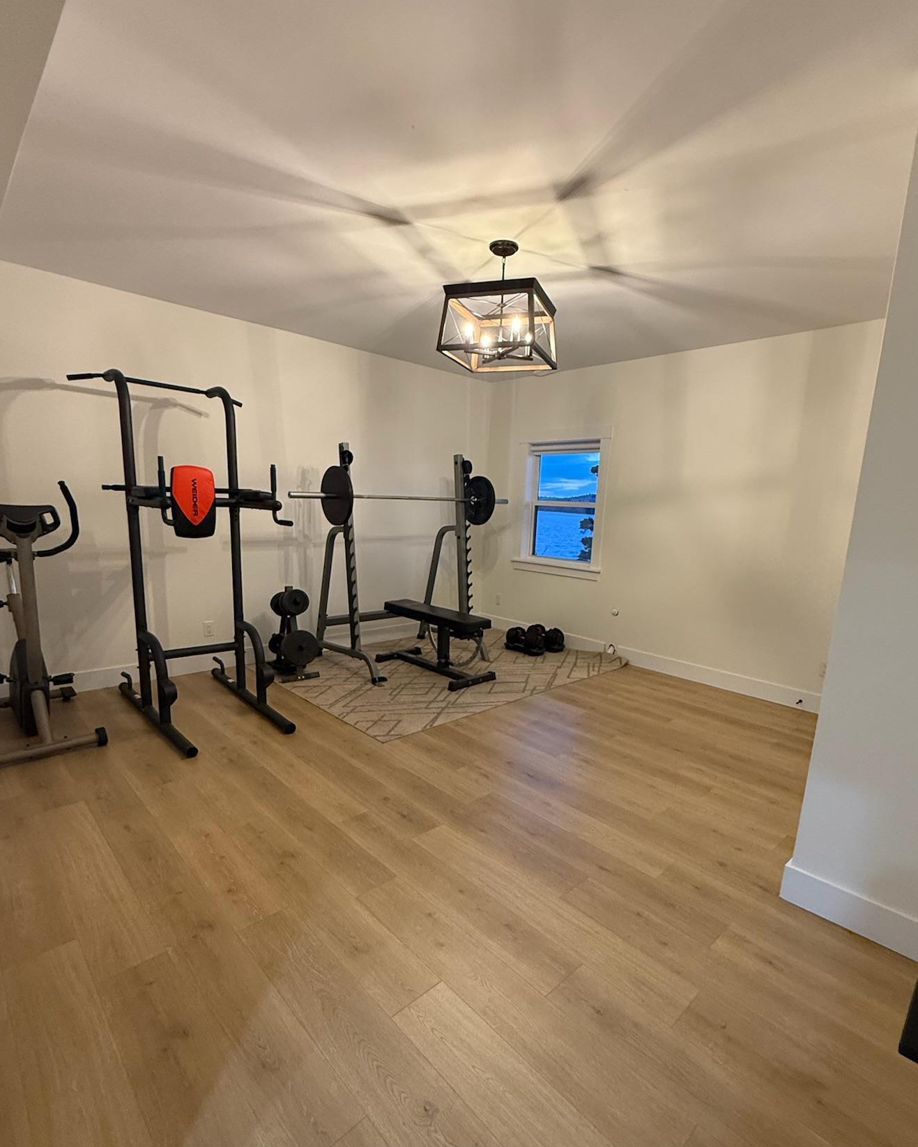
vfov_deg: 89.4
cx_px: 479
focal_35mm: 17
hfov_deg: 76.9
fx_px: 577
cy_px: 620
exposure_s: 1/60
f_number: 2.2
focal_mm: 2.22
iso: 320
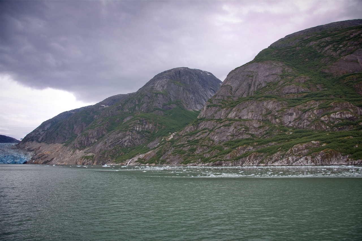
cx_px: 181
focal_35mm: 24
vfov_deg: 53.2
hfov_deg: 73.7
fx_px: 241
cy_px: 120
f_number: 6.3
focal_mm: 24
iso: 100
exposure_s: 1/100
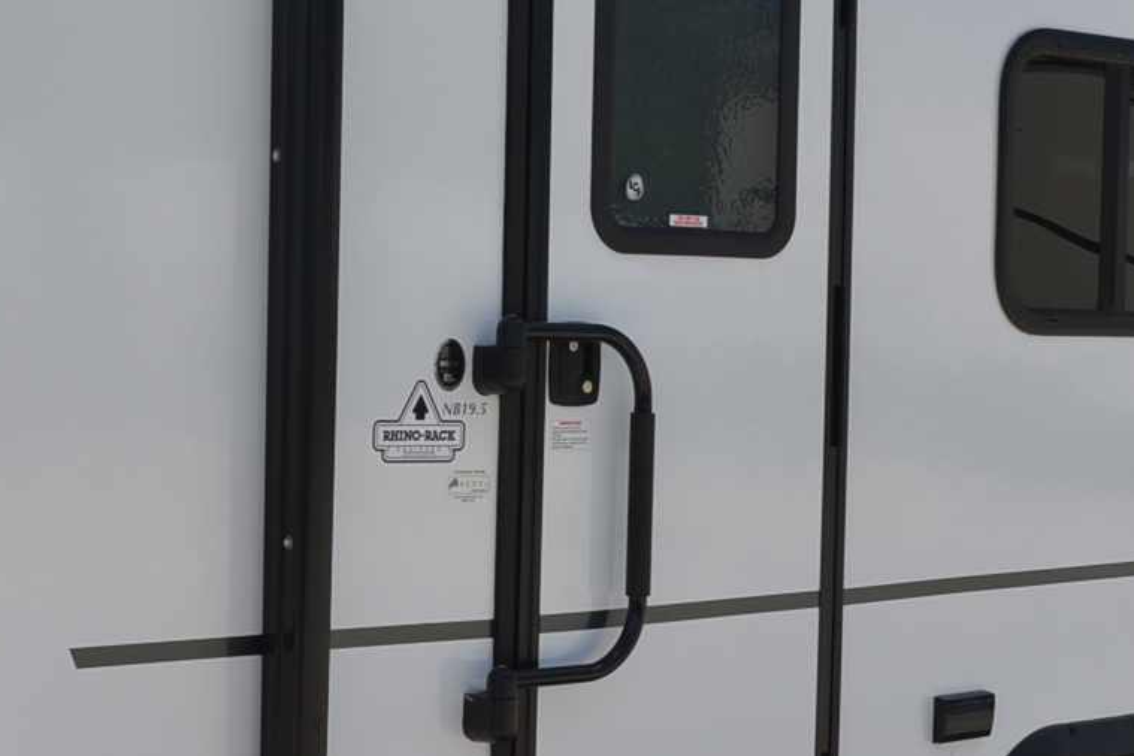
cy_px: 323
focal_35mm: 82
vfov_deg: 16.6
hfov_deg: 24.8
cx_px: 532
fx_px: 2583
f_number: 8
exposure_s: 1/250
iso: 100
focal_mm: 18
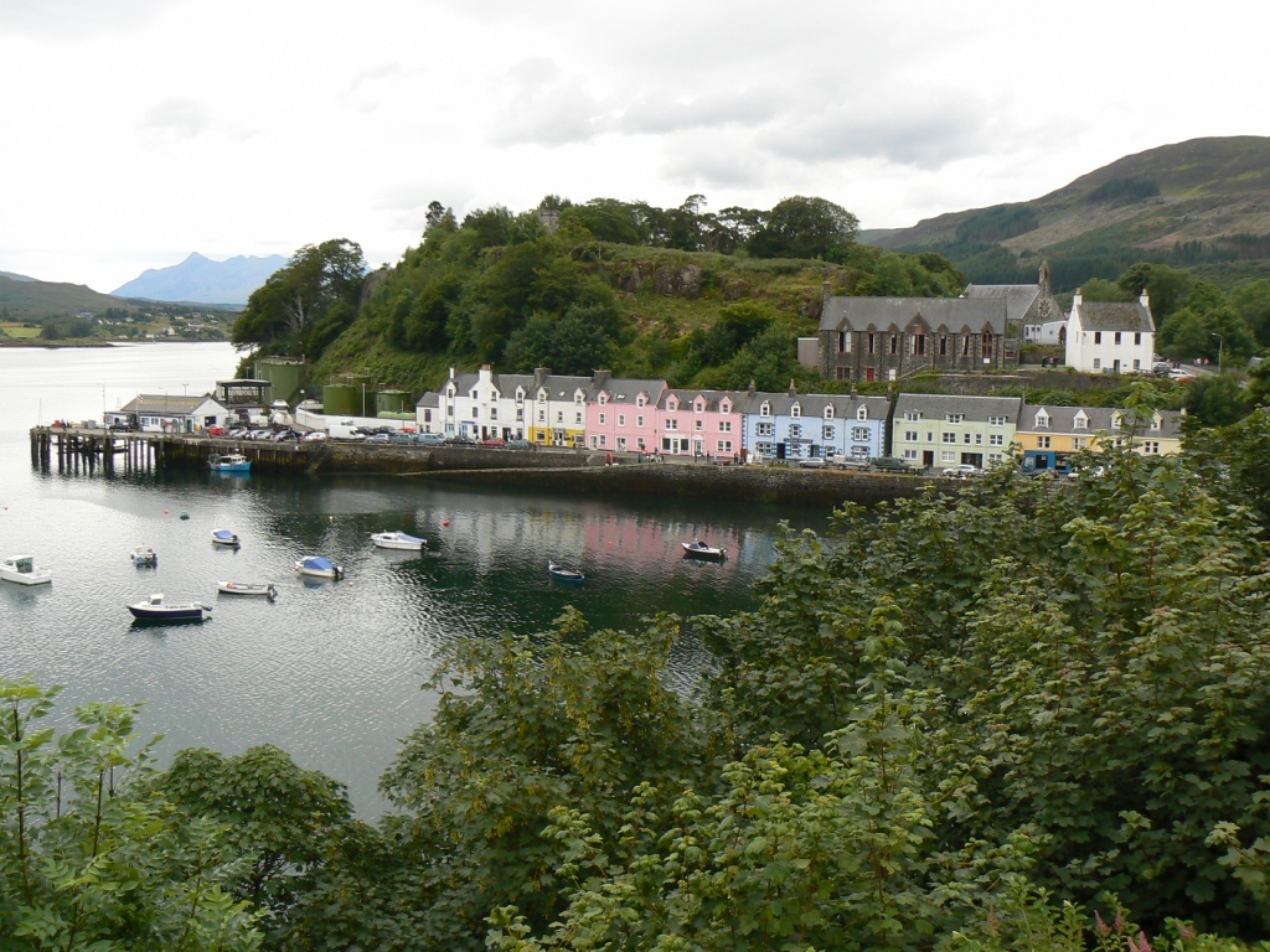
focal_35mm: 36
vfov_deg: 39.7
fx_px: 1321
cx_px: 635
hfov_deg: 51.4
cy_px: 476
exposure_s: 1/250
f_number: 5.6
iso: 80
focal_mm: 6
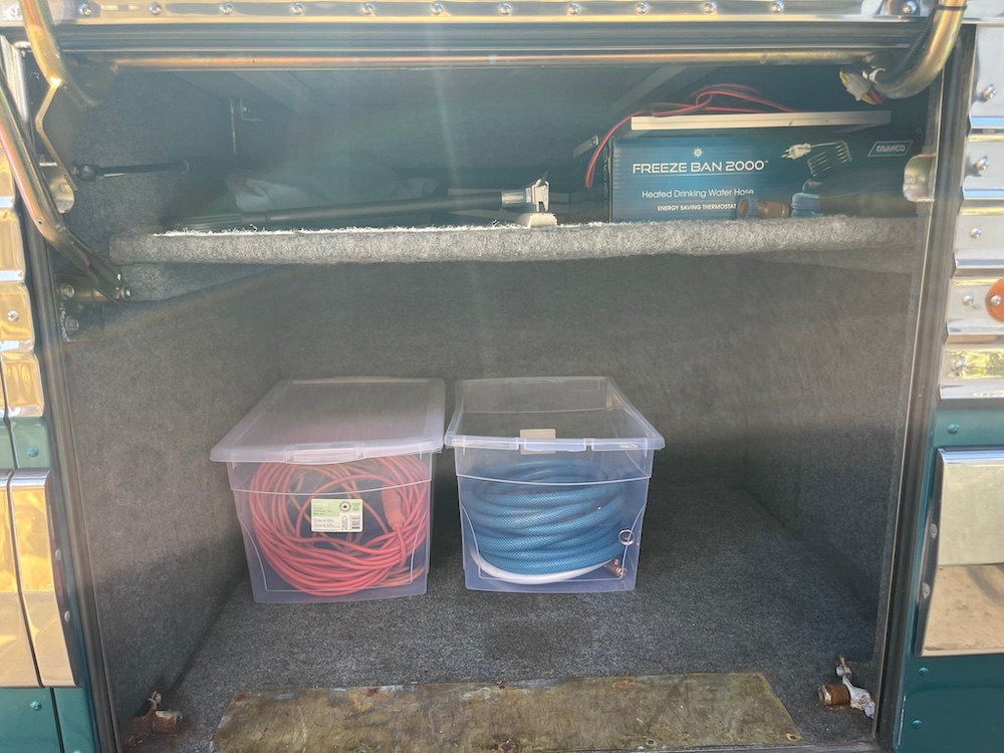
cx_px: 502
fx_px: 754
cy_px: 376
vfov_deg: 53.1
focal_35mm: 26
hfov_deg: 67.3
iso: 40
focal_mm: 5.1
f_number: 1.6
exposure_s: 1/247
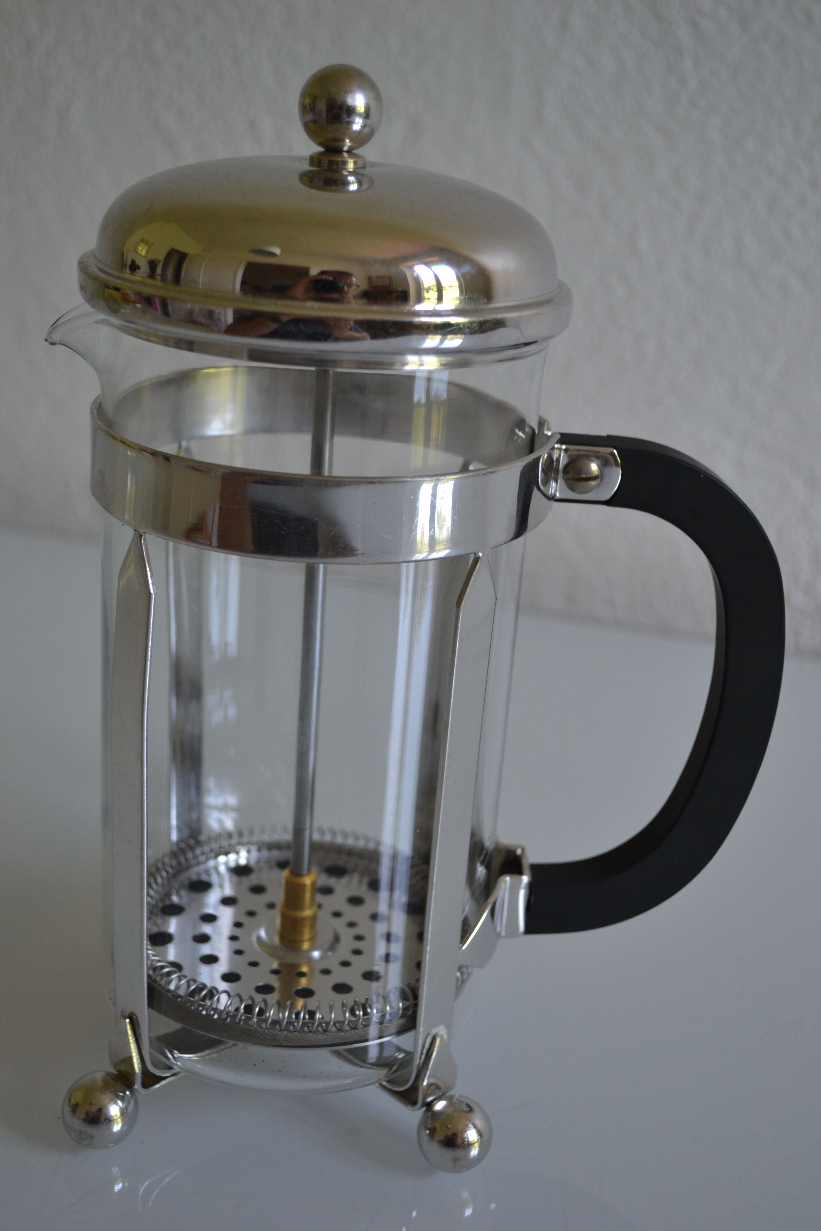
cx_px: 410
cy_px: 616
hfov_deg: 29.9
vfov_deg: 43.6
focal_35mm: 45
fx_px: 1539
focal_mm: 30
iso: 400
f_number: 4.5
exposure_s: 1/50
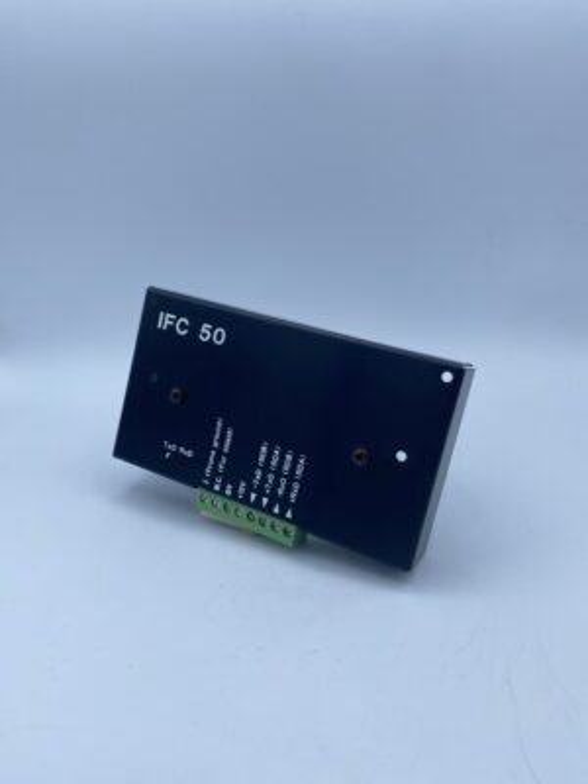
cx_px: 294
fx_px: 589
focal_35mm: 26
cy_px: 392
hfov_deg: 53.1
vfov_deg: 67.3
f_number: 1.8
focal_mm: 4.25
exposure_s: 1/1316
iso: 32
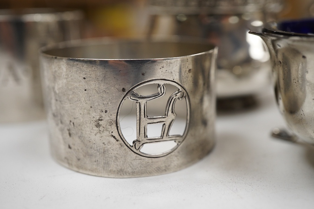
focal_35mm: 45
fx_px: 392
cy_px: 104
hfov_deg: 43.6
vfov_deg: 29.9
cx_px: 157
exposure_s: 1/125
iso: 800
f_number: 9
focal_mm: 30
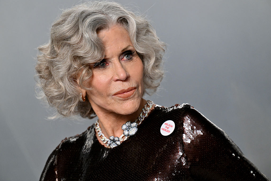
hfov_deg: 7.4
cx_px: 136
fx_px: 2108
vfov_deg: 4.9
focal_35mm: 280
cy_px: 90
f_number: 5
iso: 3200
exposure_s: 1/1000
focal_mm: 280
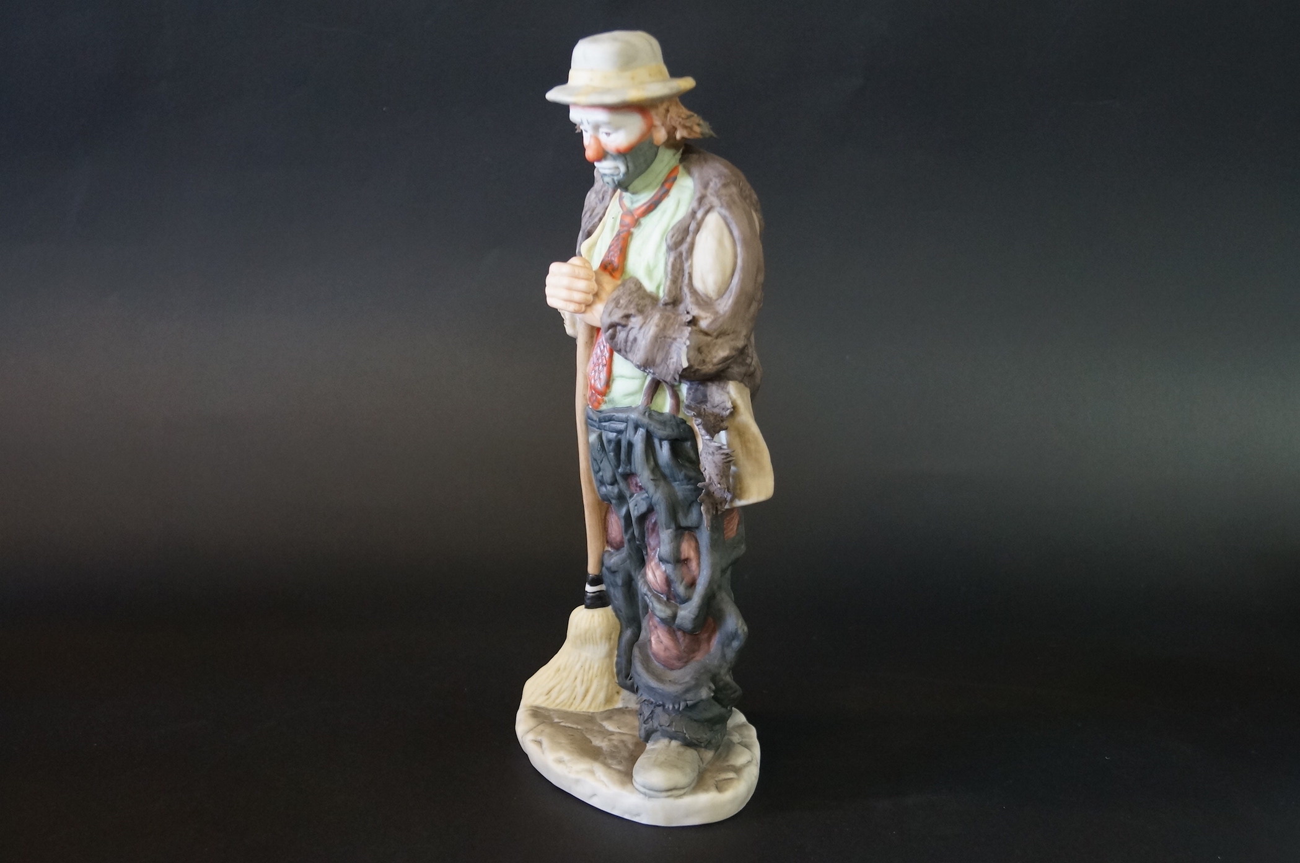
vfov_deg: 31.8
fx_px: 1514
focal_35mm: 42
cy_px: 432
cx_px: 650
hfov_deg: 46.5
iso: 1250
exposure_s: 1/60
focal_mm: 28
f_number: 4.5
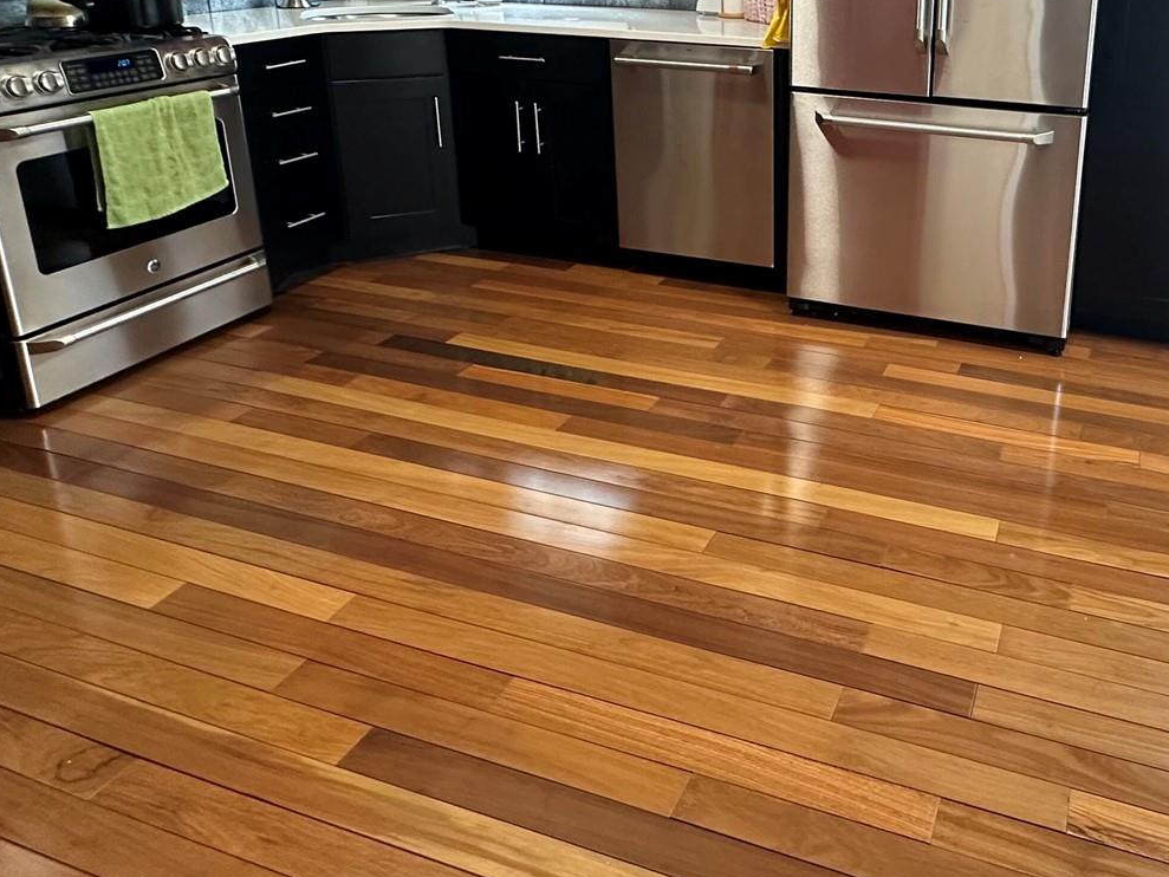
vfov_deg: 45.7
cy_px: 173
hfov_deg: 59.2
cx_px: 838
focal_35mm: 29
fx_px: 979
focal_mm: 2.22
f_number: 2.2
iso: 320
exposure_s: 1/63
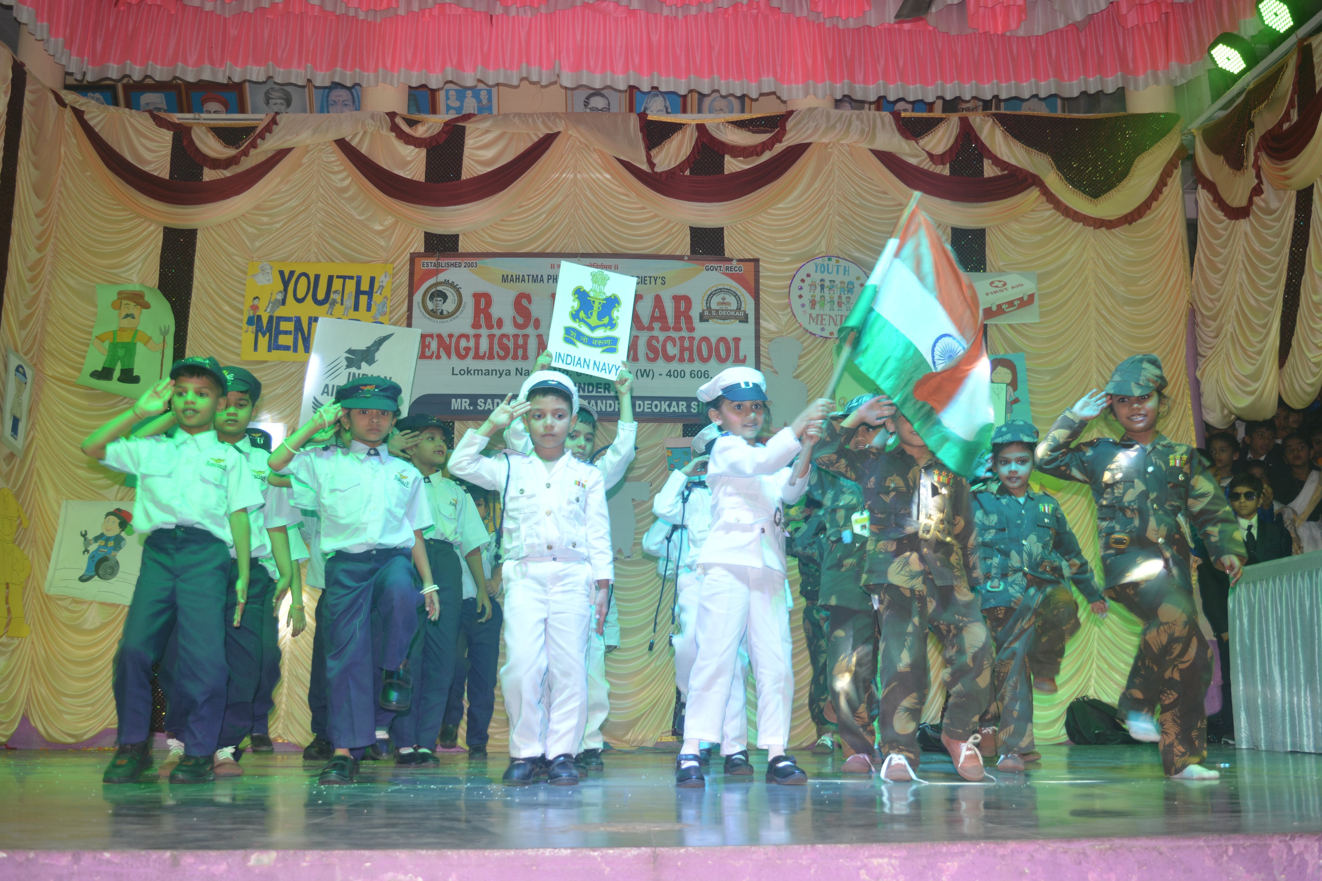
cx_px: 661
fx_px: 1377
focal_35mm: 38
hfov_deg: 51.3
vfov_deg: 35.5
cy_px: 440
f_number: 5
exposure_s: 1/40
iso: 200
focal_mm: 25
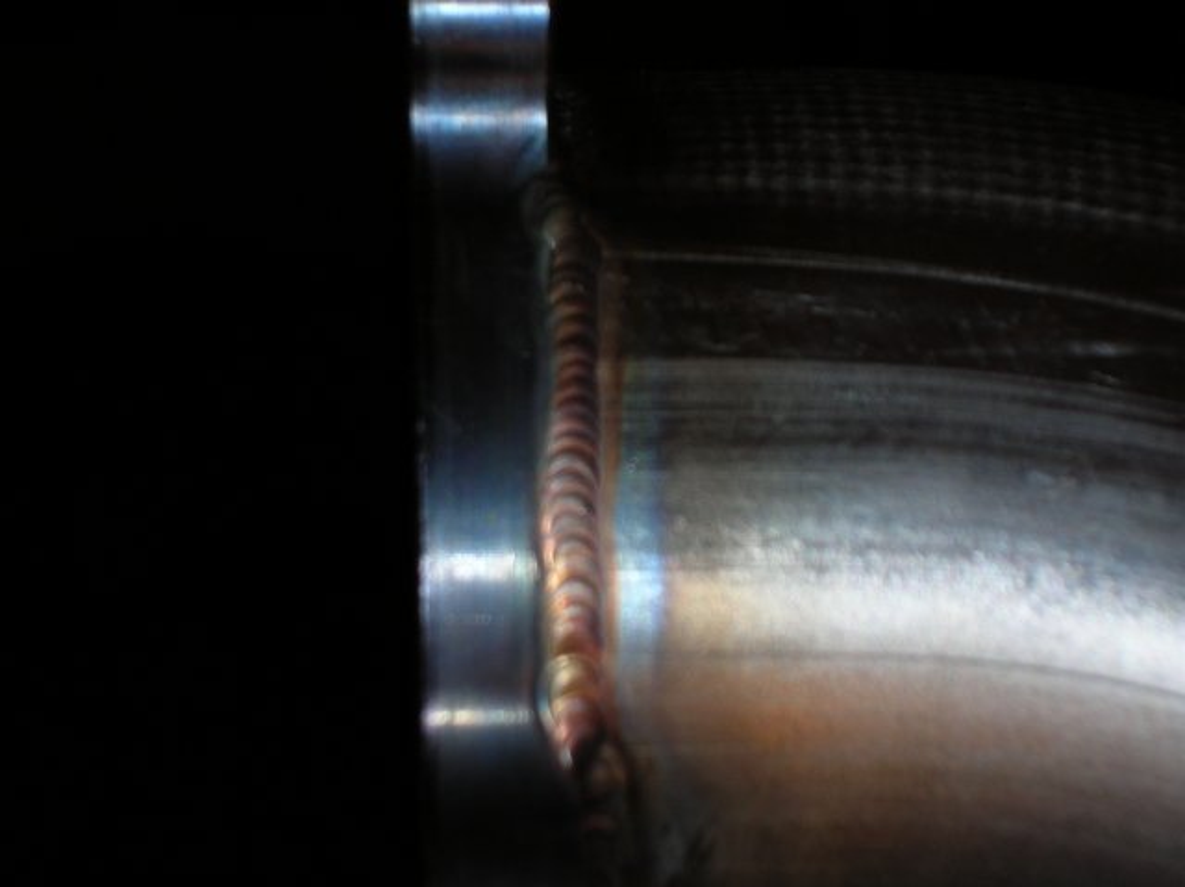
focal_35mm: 105
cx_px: 592
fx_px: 3592
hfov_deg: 18.7
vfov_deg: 14.1
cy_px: 444
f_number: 4.9
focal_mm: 17.4
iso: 50
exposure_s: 1/60.1
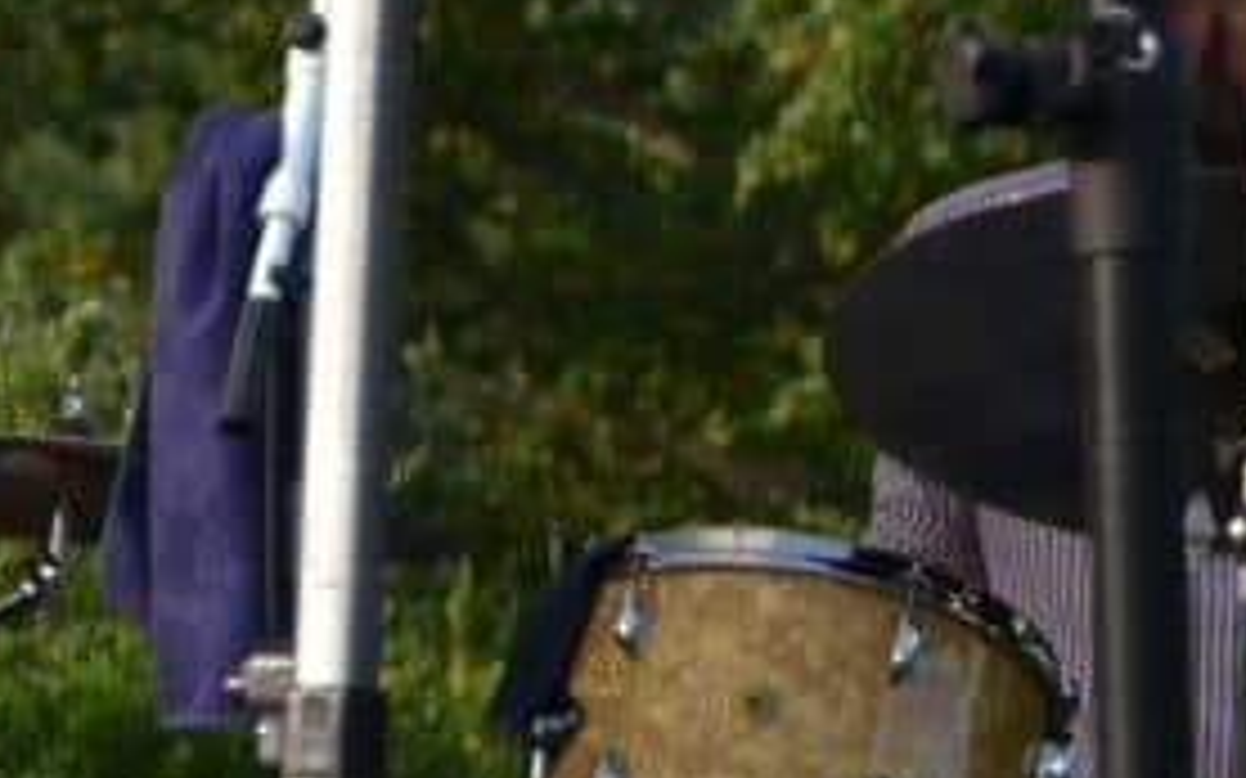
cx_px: -1390
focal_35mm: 464
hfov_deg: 4.5
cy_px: 13
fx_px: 15753
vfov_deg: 2.8
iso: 320
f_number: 5.6
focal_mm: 70
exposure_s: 1/500
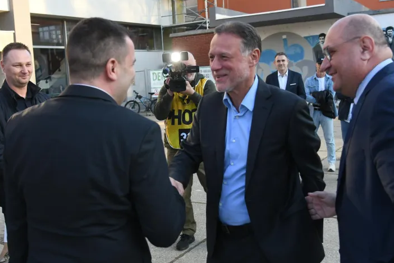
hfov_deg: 49.5
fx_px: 427
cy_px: 133
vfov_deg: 34.2
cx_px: 190
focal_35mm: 39
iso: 640
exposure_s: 1/800
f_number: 4
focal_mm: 24
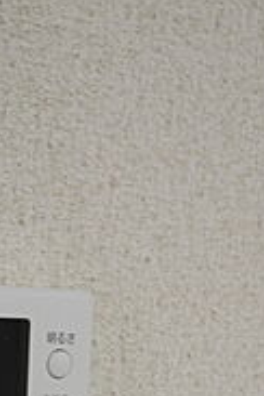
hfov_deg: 20.2
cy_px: 461
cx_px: -53
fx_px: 693
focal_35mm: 63
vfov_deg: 28.3
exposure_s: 1/4
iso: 100
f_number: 5.6
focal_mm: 16
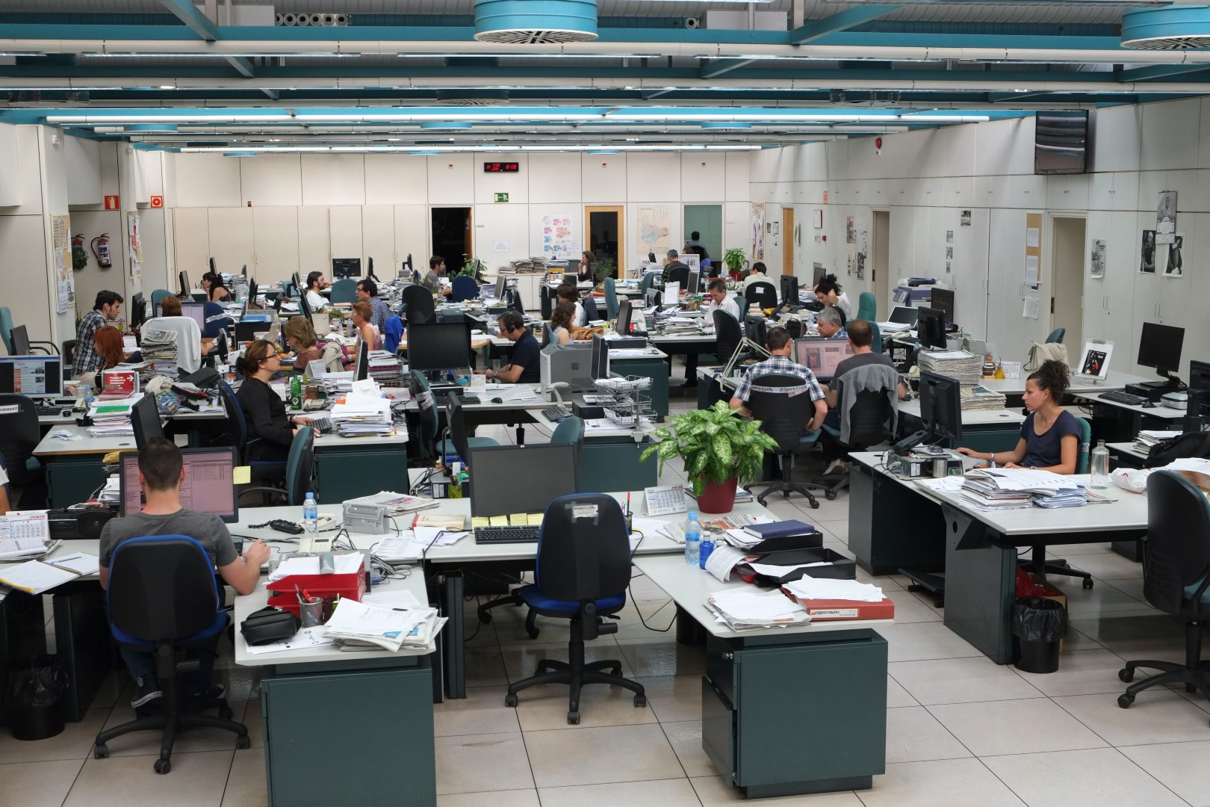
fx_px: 1412
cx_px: 605
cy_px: 404
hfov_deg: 46.4
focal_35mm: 42
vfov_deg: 31.9
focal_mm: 27.7
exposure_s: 1/60
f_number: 5.6
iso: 1000
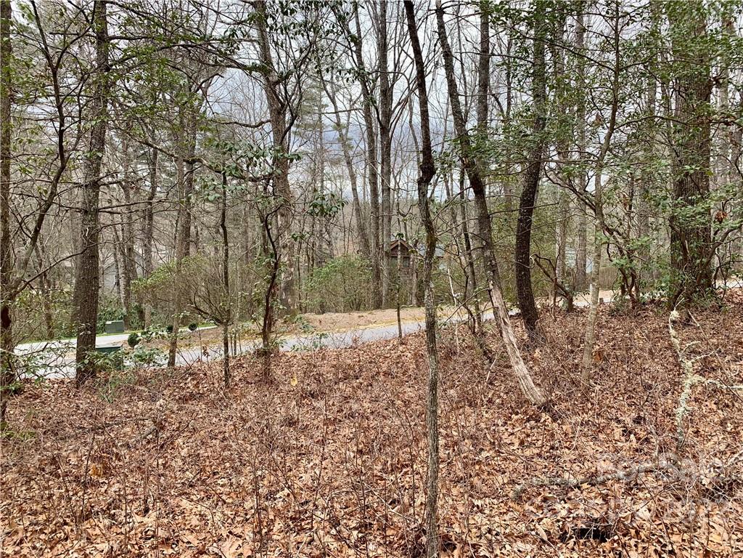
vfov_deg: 53.1
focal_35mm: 26
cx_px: 372
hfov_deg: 67.3
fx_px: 558
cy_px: 279
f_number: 1.8
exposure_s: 1/345
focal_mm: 4.25
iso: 25
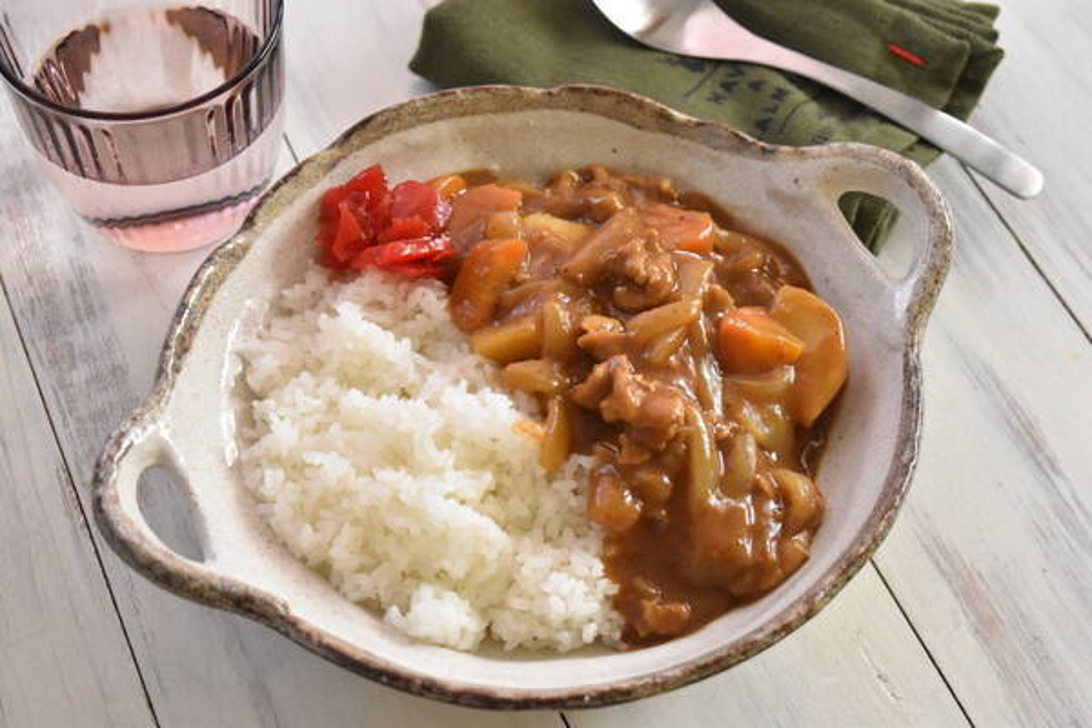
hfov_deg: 33.4
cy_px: 364
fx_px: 1820
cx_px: 546
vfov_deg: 22.6
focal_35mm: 60
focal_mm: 40
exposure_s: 1/50
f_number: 5
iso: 6400
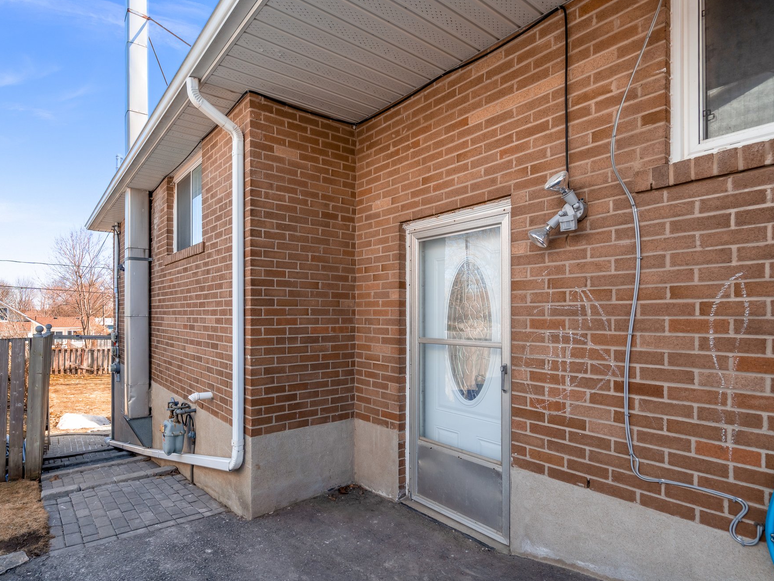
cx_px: 324
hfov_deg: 87.0
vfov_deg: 71.6
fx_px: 403
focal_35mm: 18
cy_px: 290
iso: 320
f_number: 8
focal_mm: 16
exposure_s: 1/80
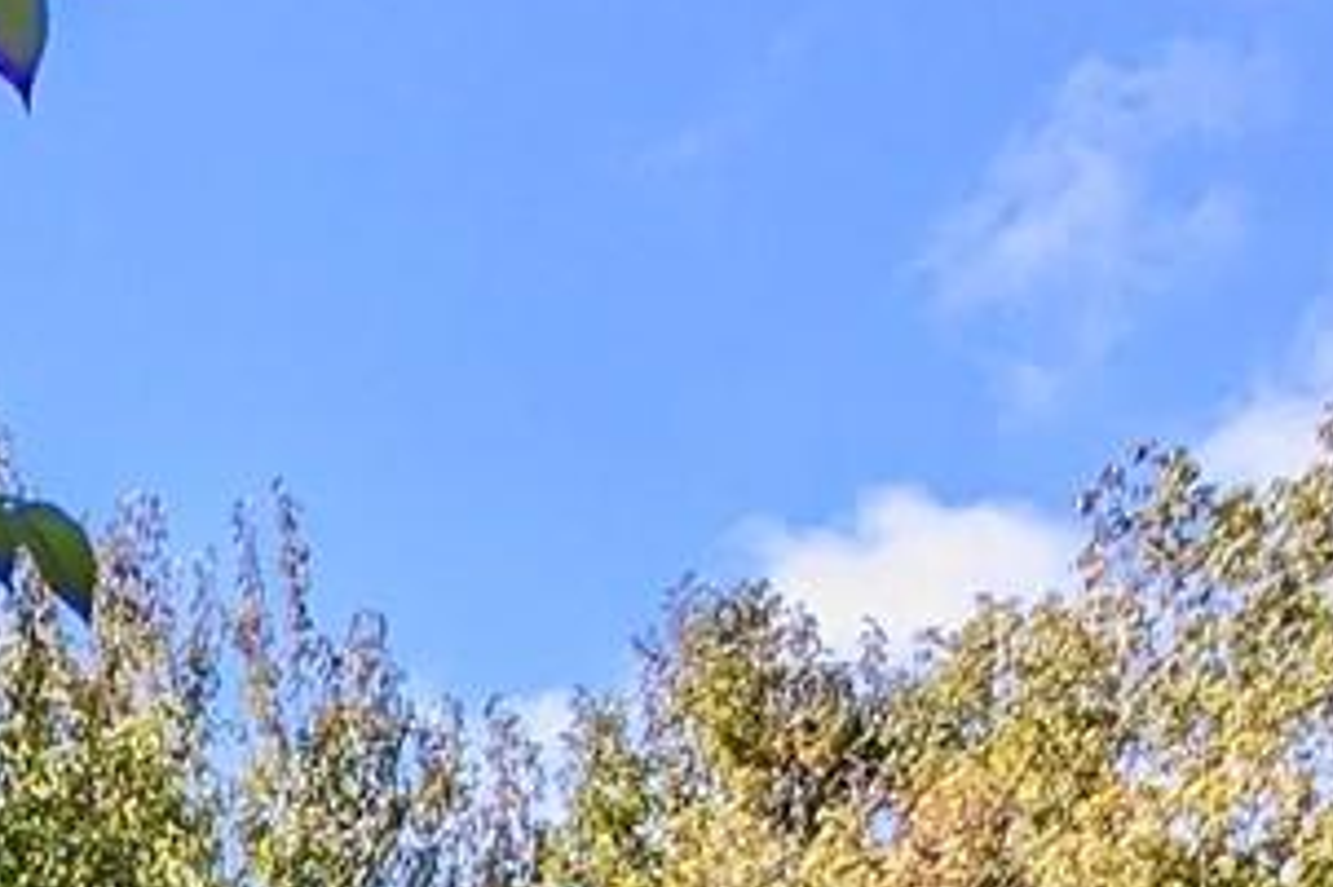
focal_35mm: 113
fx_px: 4182
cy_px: 3120
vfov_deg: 8.6
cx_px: -733
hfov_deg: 16.4
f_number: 2.2
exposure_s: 1/454
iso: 33
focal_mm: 2.35
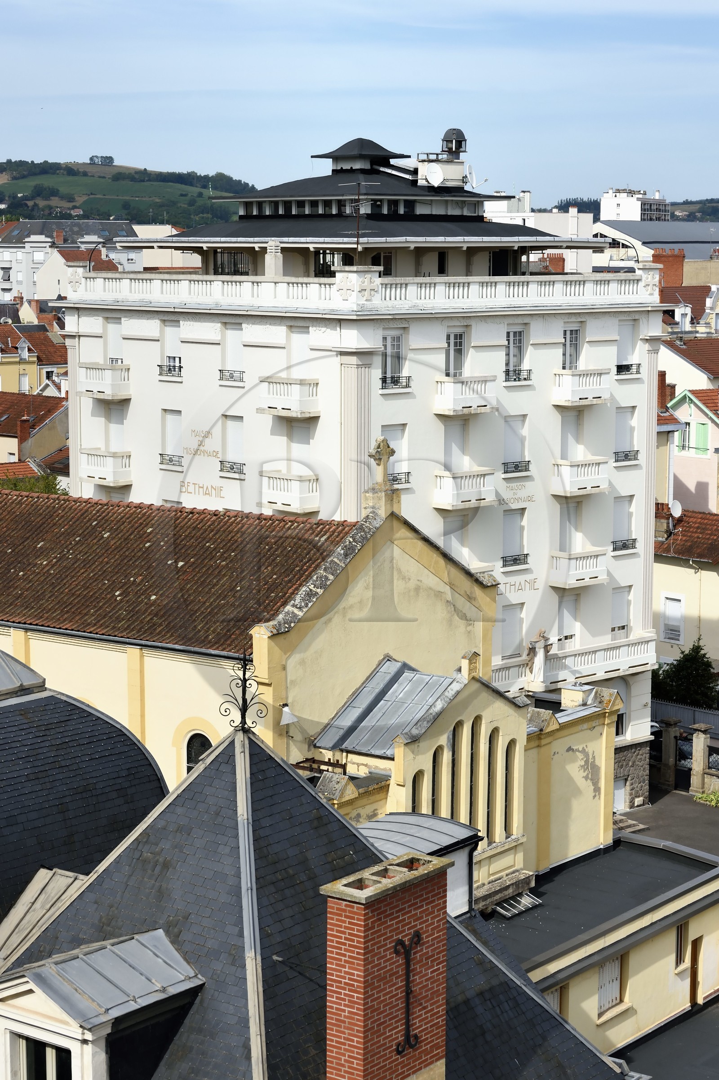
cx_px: 360
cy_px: 540
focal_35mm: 70
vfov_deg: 28.9
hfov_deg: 19.4
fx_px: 2099
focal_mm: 70
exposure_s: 1/640
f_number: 9
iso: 200
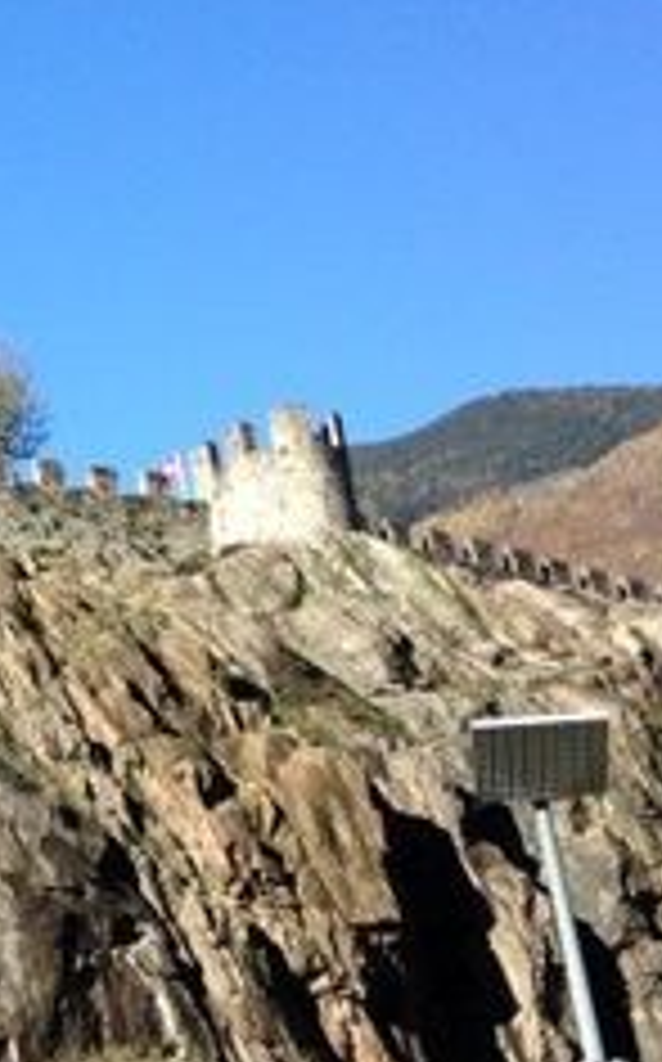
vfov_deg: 23.2
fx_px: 2575
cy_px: 306
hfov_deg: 13.4
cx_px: -468
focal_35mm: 89
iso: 50
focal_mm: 4.12
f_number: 2.4
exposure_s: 1/786
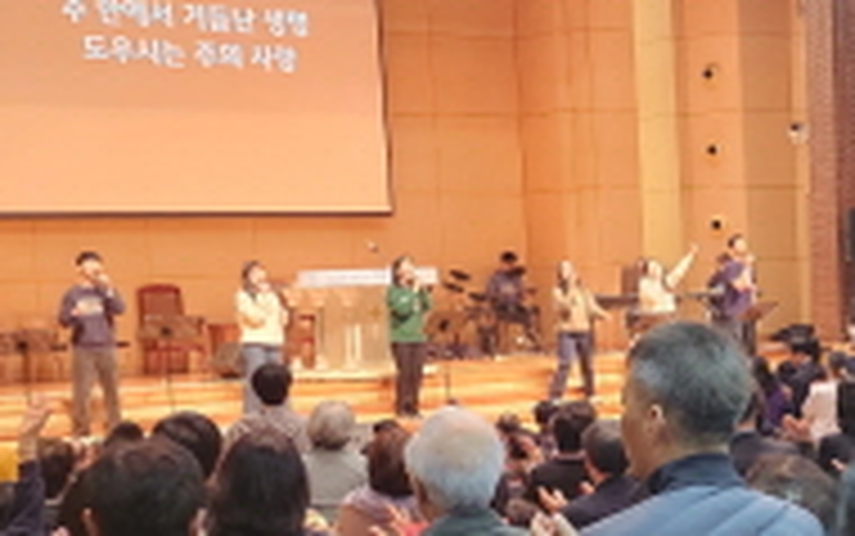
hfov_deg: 26.1
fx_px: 1795
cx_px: 738
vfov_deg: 16.8
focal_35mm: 77
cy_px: 441
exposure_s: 1/120
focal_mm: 6.4
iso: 1000
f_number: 1.8
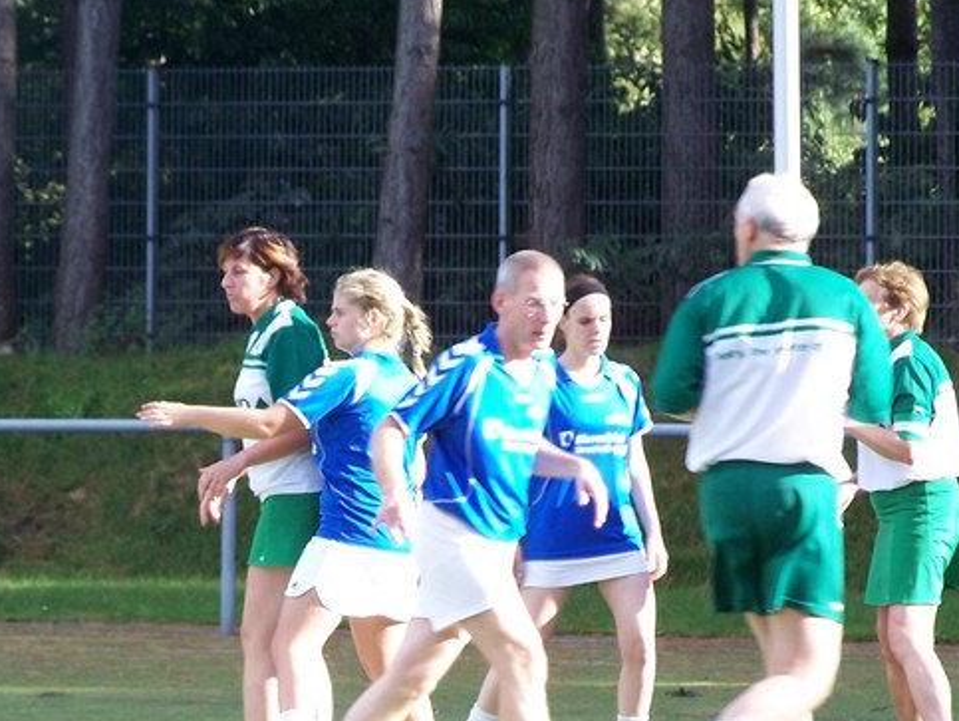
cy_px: 598
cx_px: 403
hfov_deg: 5.5
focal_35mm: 358
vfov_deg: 4.2
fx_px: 9925
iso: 64
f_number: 3.3
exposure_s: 1/160
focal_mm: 28
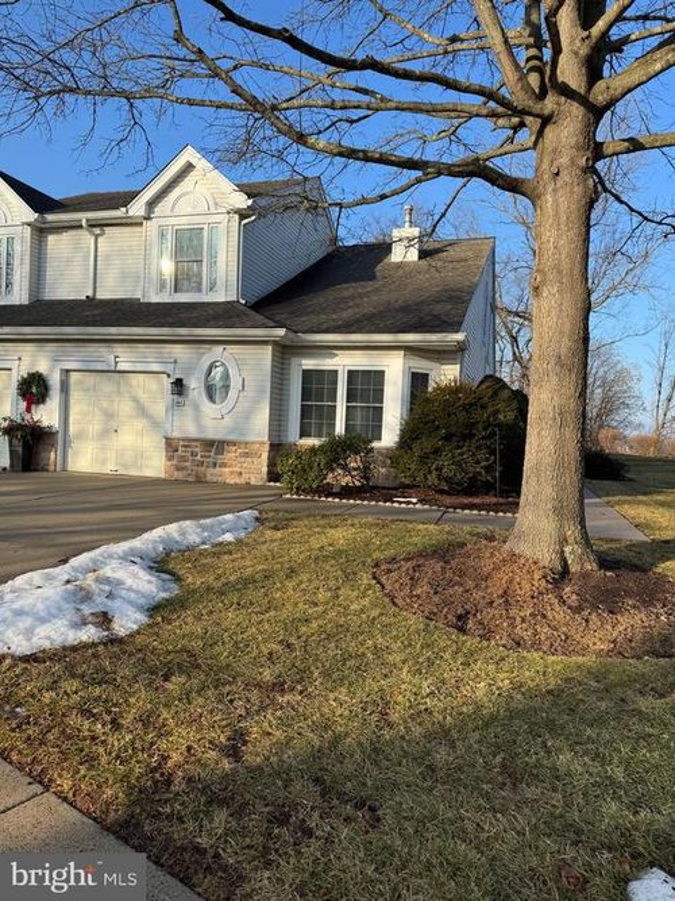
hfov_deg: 56.8
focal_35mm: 24
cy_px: 450
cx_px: 338
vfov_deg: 71.6
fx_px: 624
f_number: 1.78
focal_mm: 6.76
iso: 80
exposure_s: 1/2041
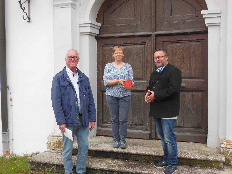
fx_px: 302
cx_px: 116
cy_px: 87
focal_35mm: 45
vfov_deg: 32.2
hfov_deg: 42.1
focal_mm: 8
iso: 125
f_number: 4.4
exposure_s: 1/200
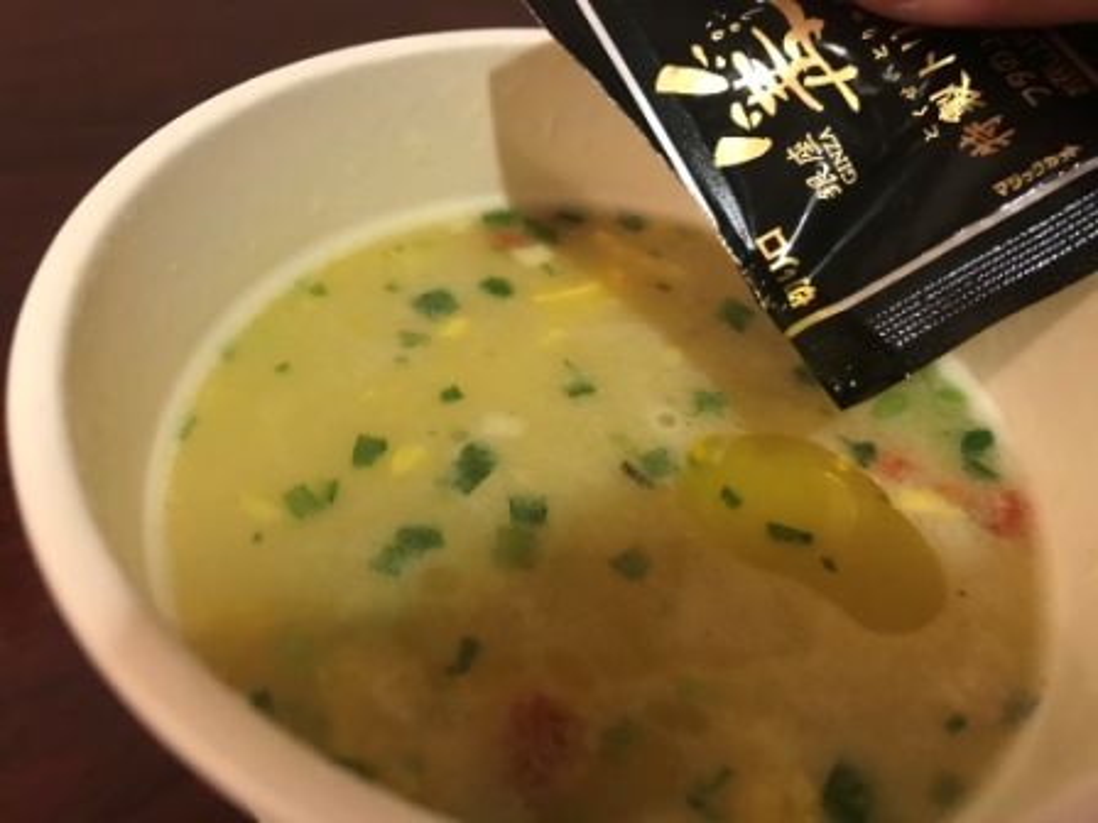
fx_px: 888
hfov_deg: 63.4
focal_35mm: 28
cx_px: 549
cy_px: 412
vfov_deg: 49.7
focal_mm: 3.99
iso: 80
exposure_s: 1/7
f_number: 1.8
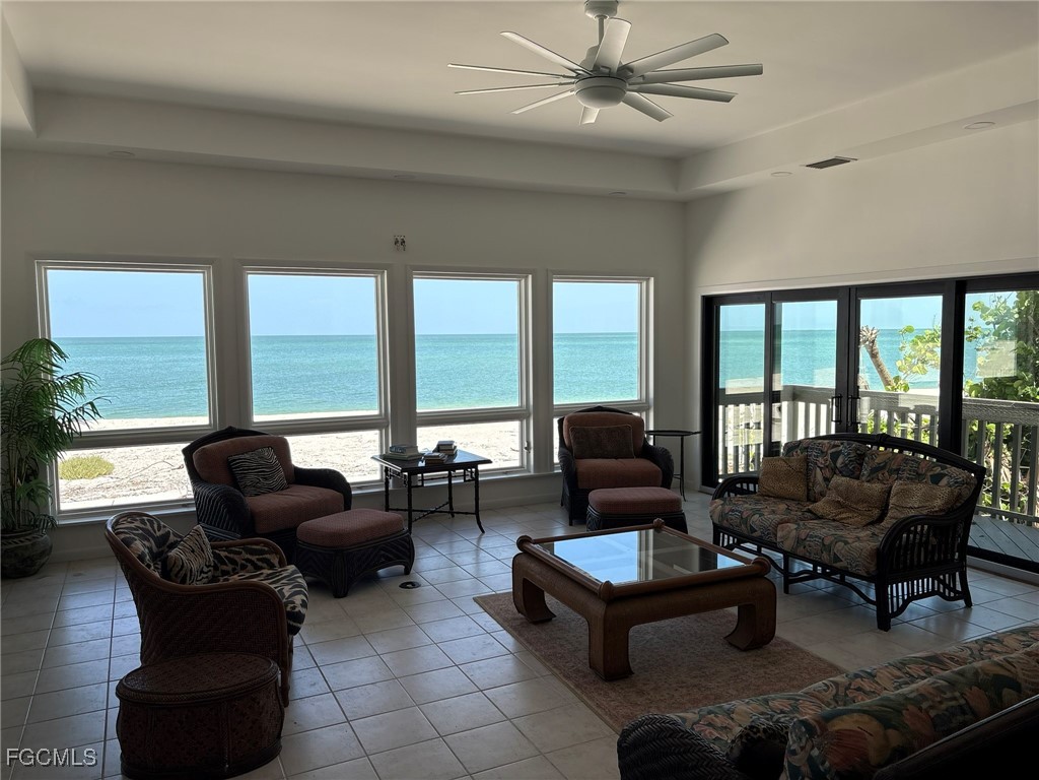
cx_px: 520
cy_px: 390
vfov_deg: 53.1
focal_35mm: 26
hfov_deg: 67.3
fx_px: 780
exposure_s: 1/1032
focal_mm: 5.96
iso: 50
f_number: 1.6
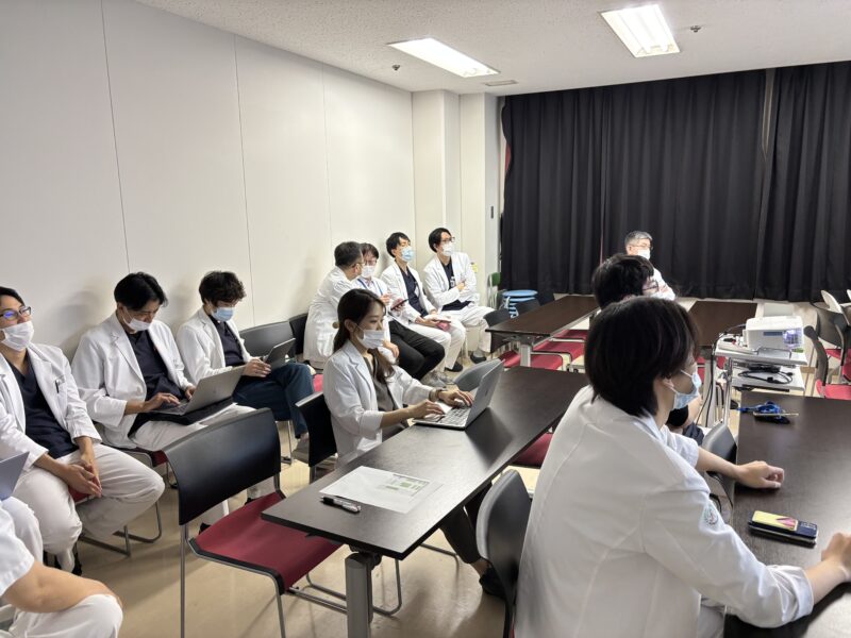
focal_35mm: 26
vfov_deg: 53.1
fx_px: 639
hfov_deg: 67.3
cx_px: 426
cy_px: 319
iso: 125
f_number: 1.6
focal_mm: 5.96
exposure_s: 1/60
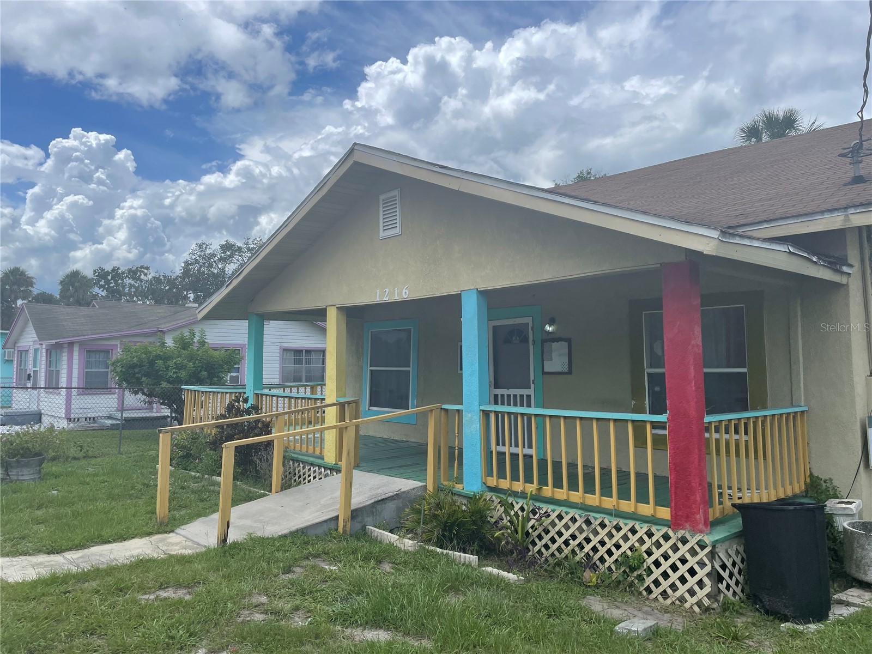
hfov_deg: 67.3
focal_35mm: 26
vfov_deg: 53.1
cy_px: 327
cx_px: 436
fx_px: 655
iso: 32
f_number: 1.6
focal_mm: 4.2
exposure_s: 1/4132
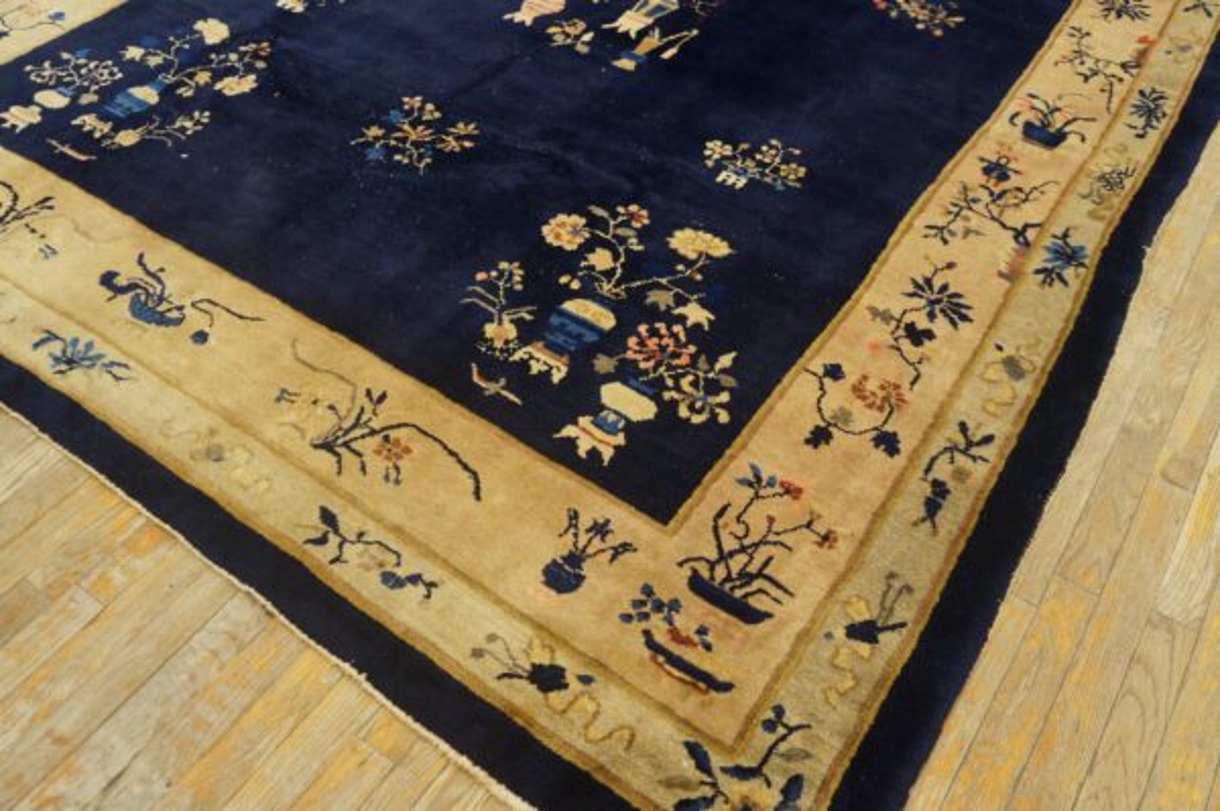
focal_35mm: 28
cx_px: 610
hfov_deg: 64.6
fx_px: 965
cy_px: 406
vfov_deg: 45.6
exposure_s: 1/60
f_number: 4
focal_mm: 19
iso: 1250
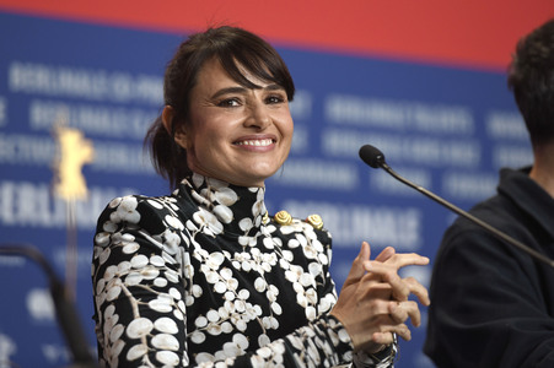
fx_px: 3075
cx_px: 277
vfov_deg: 6.9
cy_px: 184
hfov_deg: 10.3
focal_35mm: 200
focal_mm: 200
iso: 1250
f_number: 3.5
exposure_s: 1/250
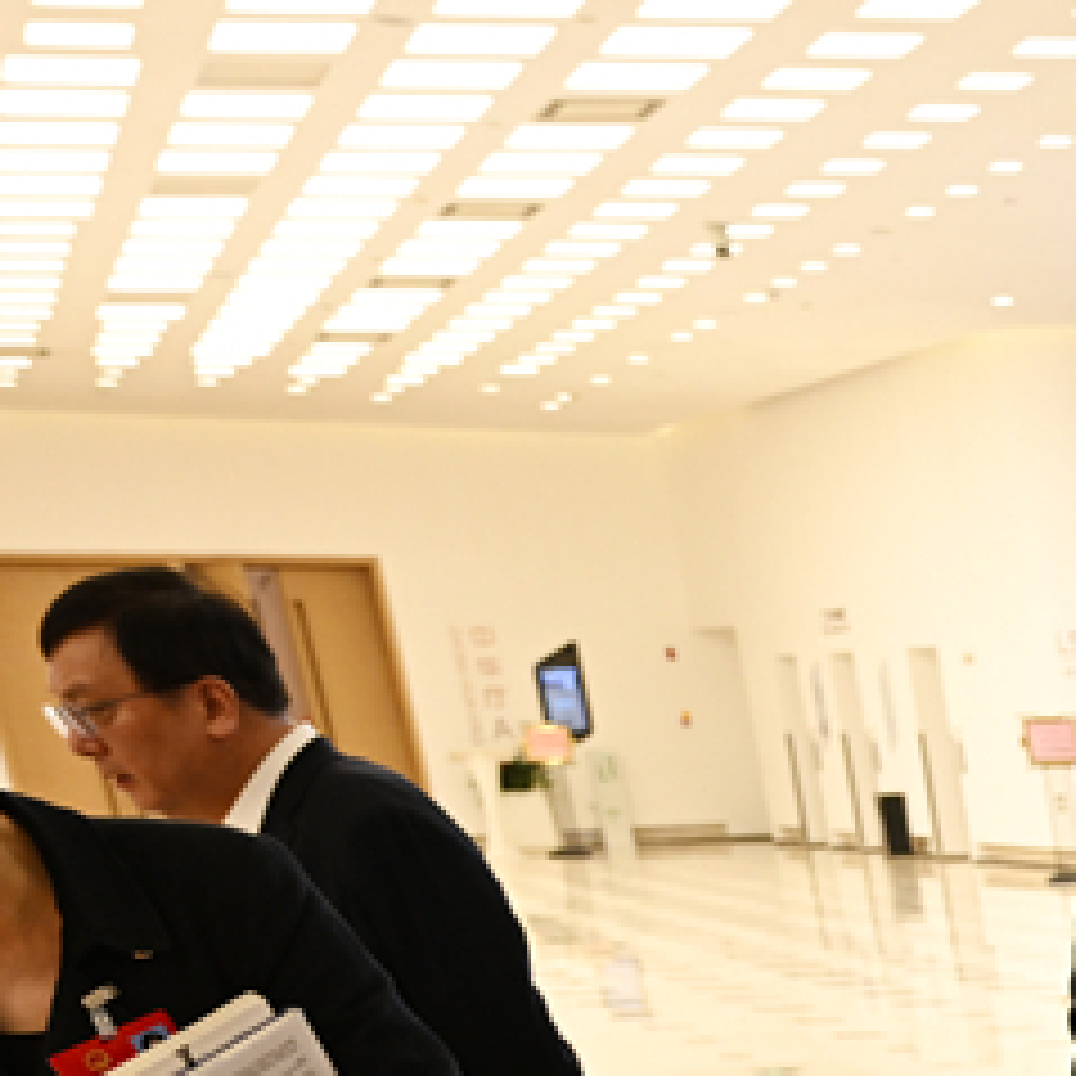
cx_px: 2026
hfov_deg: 18.2
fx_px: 2494
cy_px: 1558
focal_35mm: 71
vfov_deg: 21.1
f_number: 4
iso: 800
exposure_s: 1/200
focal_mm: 18.5
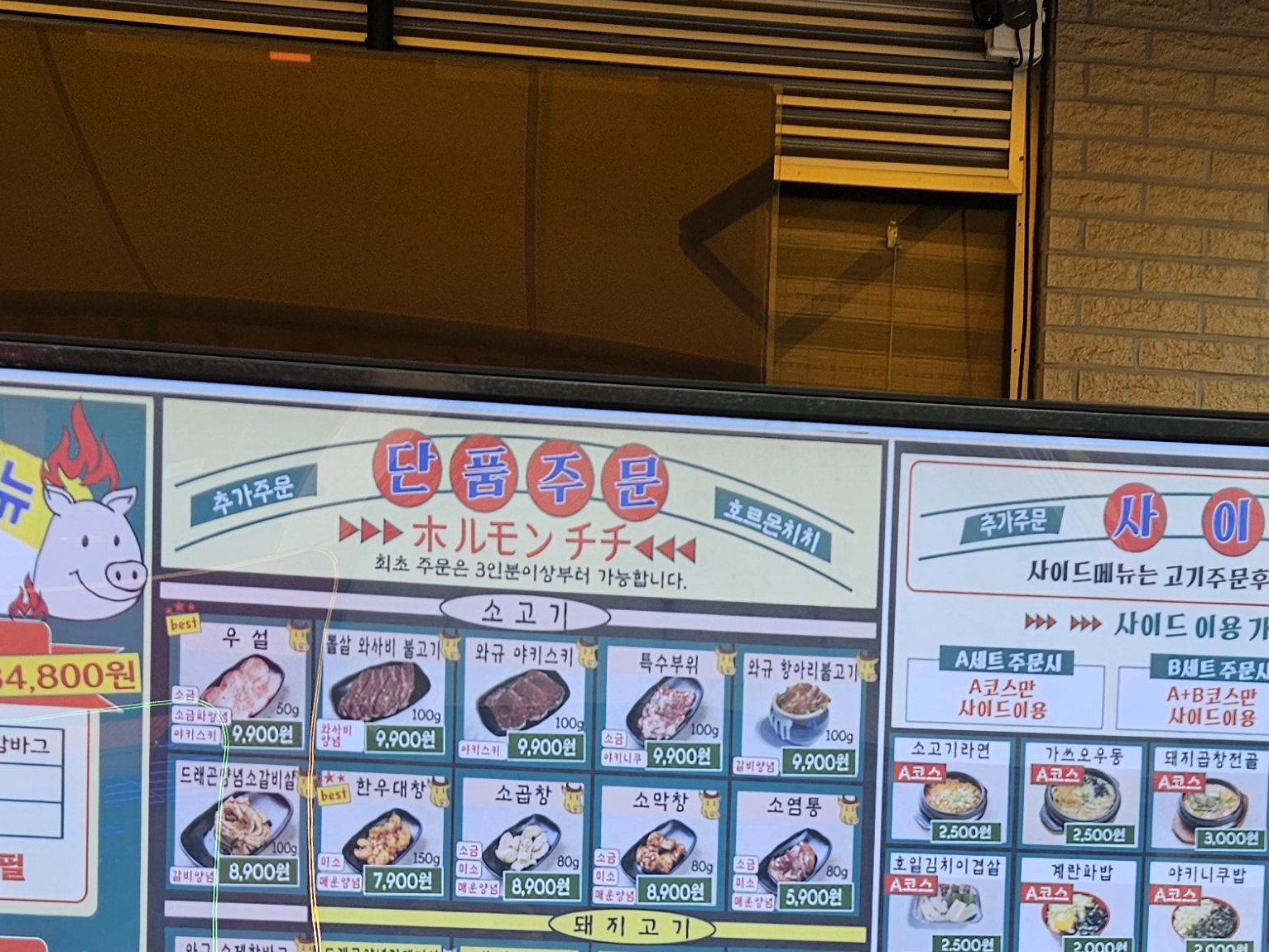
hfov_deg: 32.0
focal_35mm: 60
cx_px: 813
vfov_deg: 22.7
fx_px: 2200
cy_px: 1099
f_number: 1.8
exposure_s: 1/371
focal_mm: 5.4
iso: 25
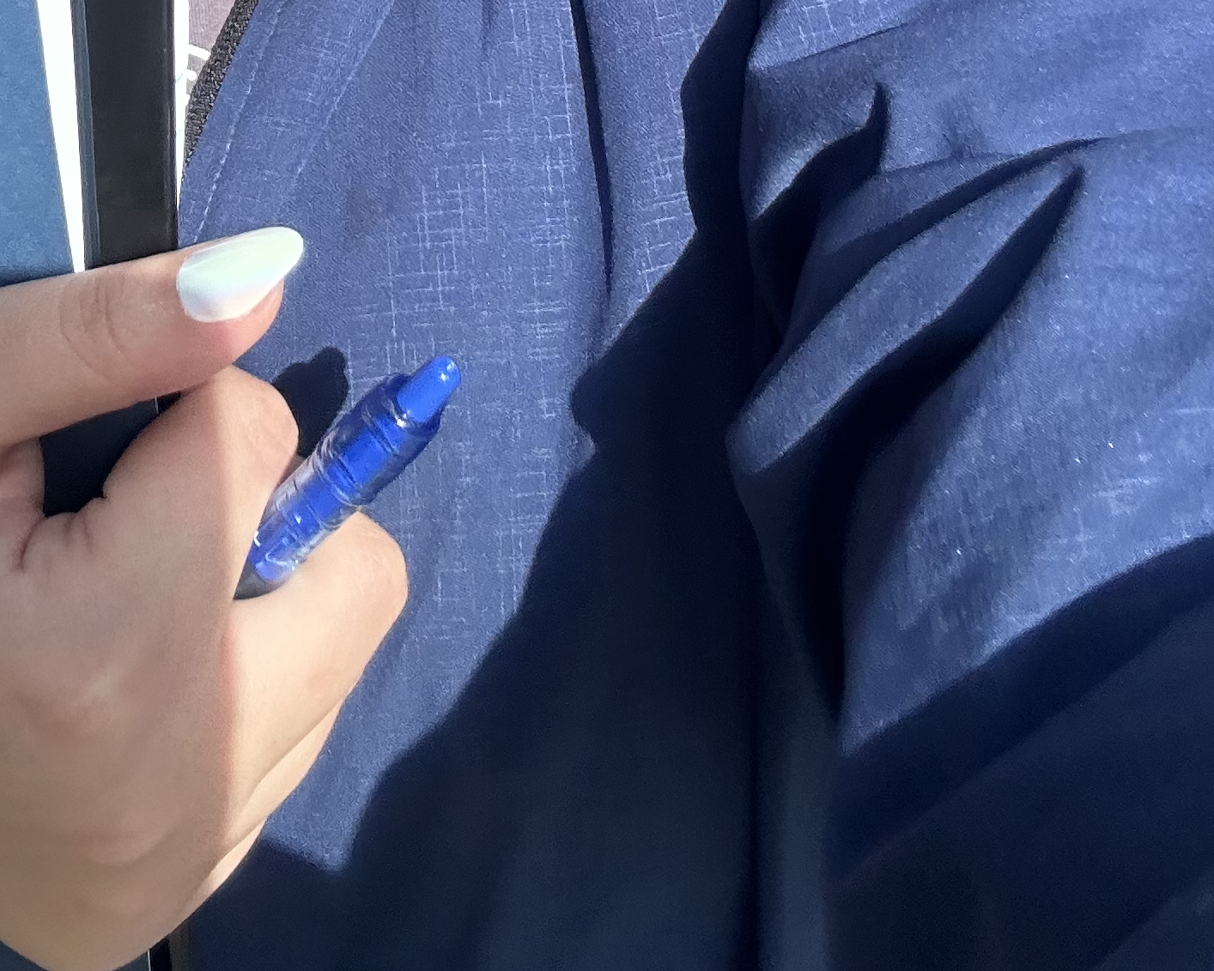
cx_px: 194
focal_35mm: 64
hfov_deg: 28.7
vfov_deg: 20.0
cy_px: -551
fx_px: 2299
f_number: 1.9
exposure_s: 1/1255
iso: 25
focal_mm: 2.69
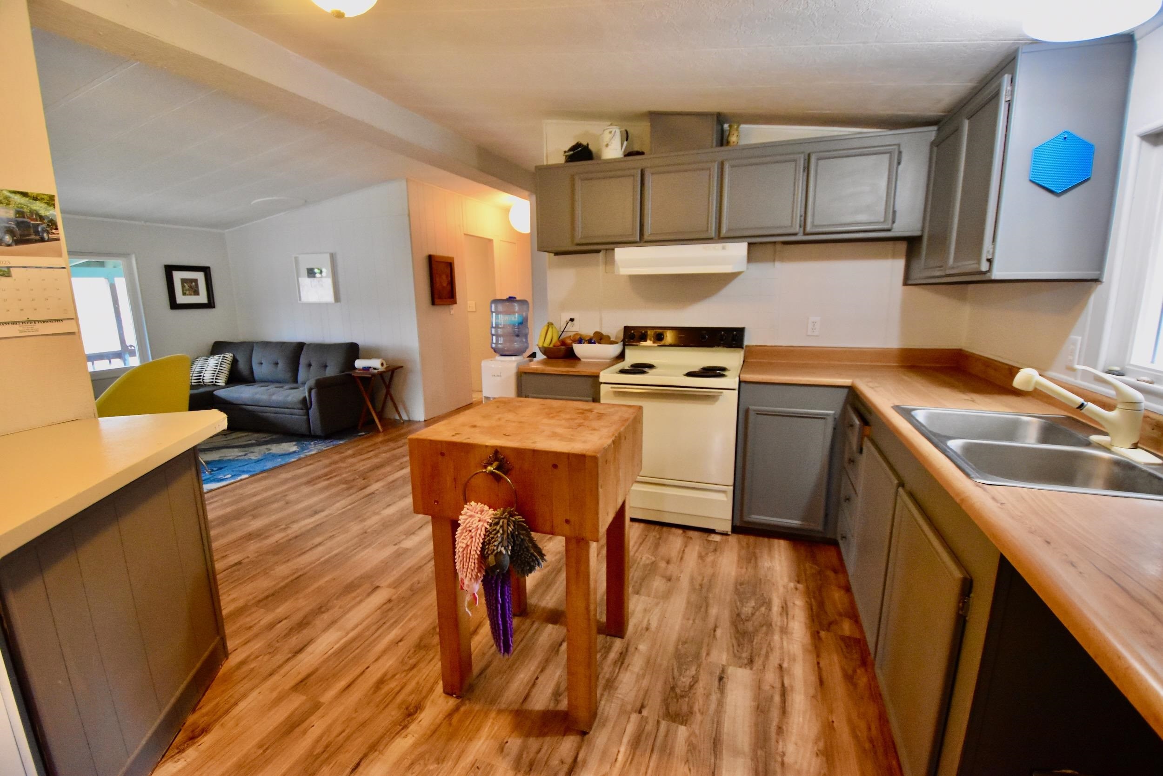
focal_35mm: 15
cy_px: 388
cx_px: 582
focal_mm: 10
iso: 3600
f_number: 3.5
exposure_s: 1/125
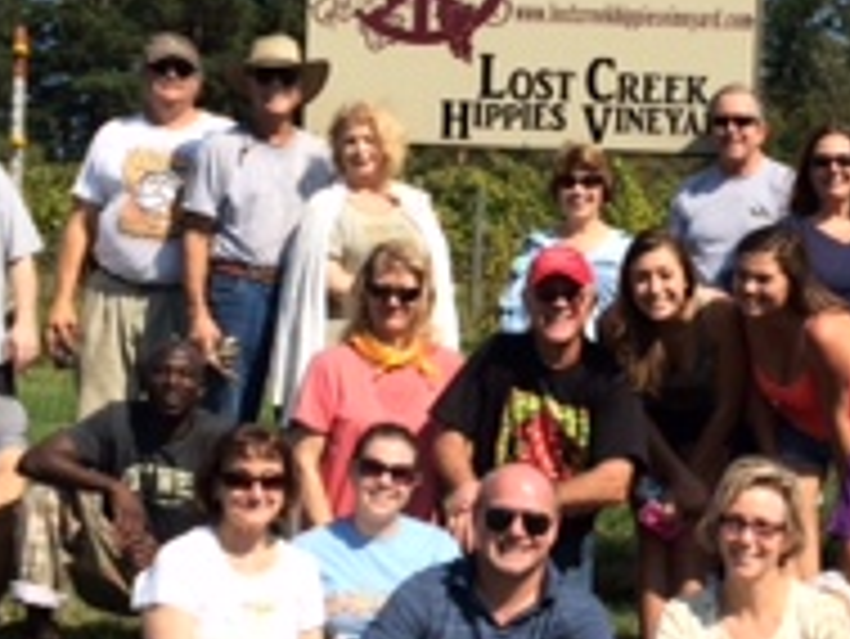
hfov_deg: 19.4
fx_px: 2408
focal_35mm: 98
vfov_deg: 15.1
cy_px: 400
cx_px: 877
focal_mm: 4.15
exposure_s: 1/1866
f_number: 2.2
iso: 32
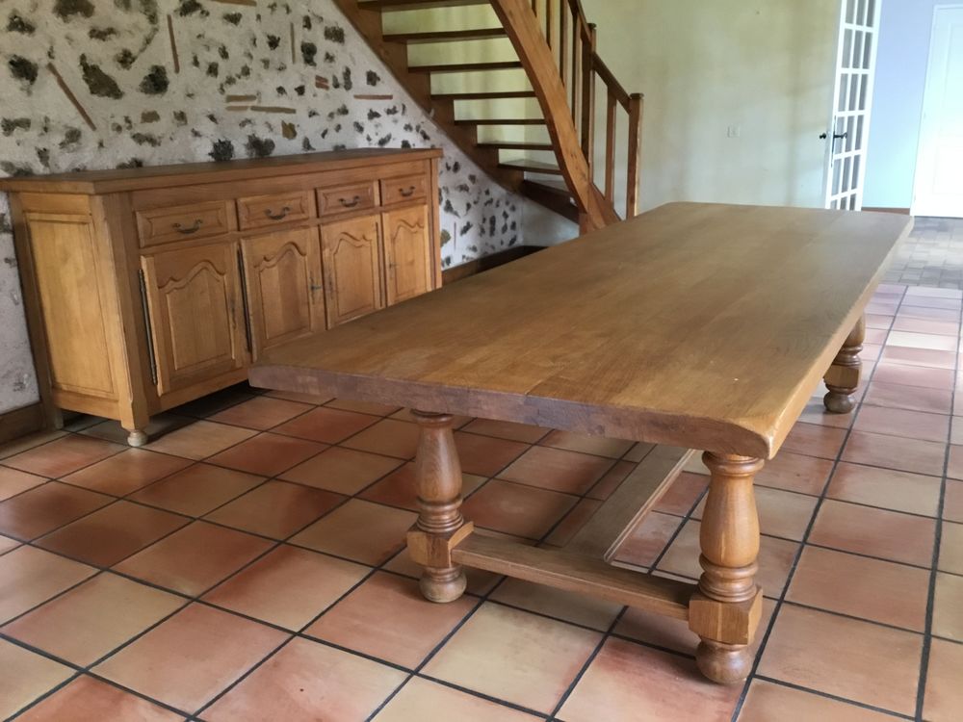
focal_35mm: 31
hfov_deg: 58.4
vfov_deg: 45.4
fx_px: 862
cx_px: 482
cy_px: 361
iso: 160
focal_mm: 3.3
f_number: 2.4
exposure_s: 1/33
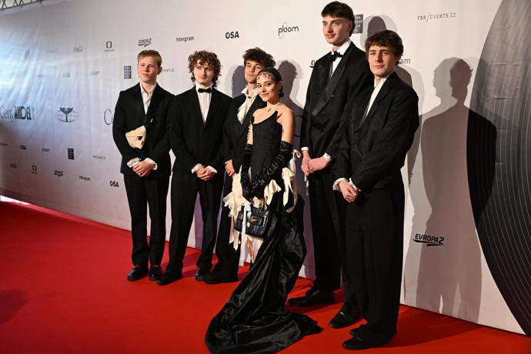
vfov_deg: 33.4
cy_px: 177
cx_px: 266
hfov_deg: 48.5
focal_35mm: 40
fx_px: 590
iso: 4000
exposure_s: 1/640
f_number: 3.5
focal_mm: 40
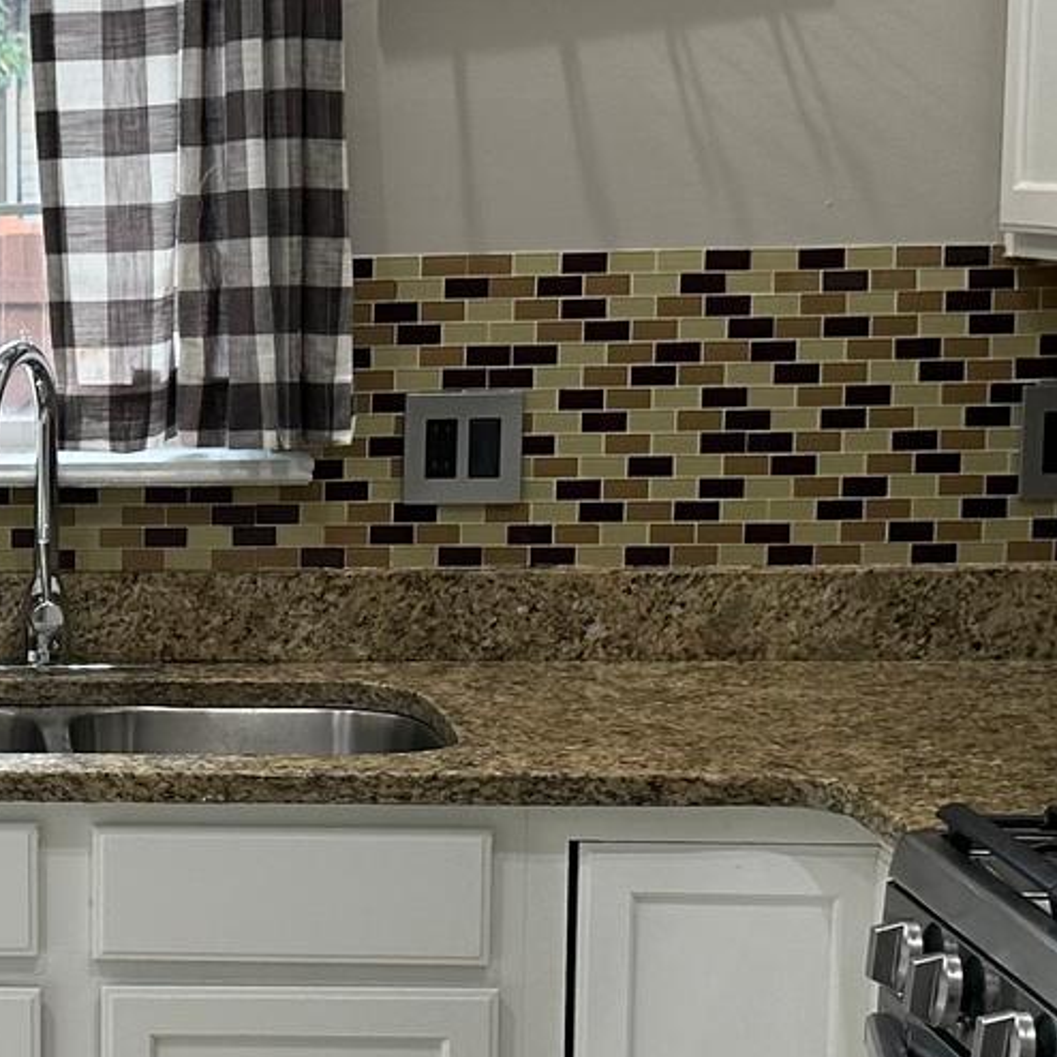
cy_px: 612
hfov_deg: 18.3
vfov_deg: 19.7
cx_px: -342
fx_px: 3040
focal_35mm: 88
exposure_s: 1/120
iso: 125
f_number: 1.78
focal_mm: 6.86
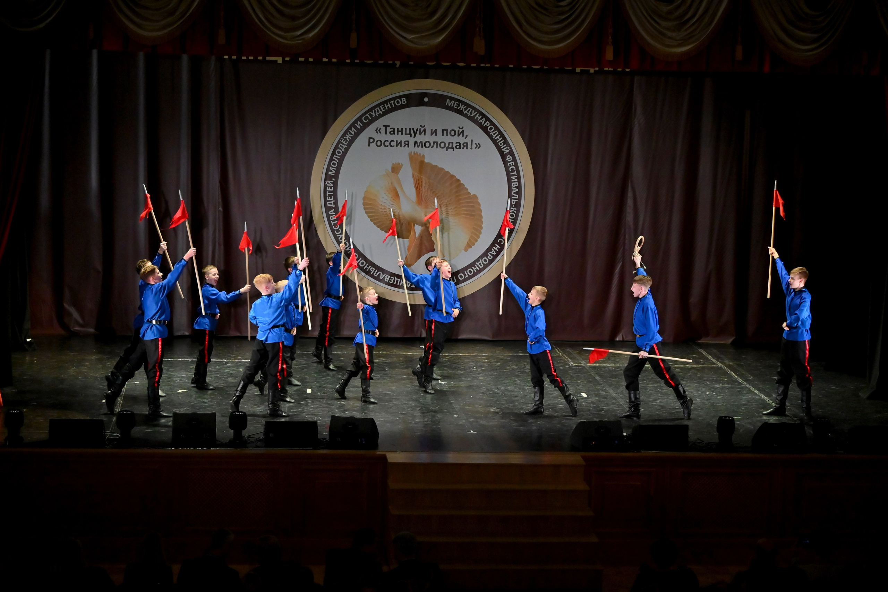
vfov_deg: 18.2
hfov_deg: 27.0
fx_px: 1850
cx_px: 444
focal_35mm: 75
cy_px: 296
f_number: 5.6
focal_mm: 50
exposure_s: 1/350
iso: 1600
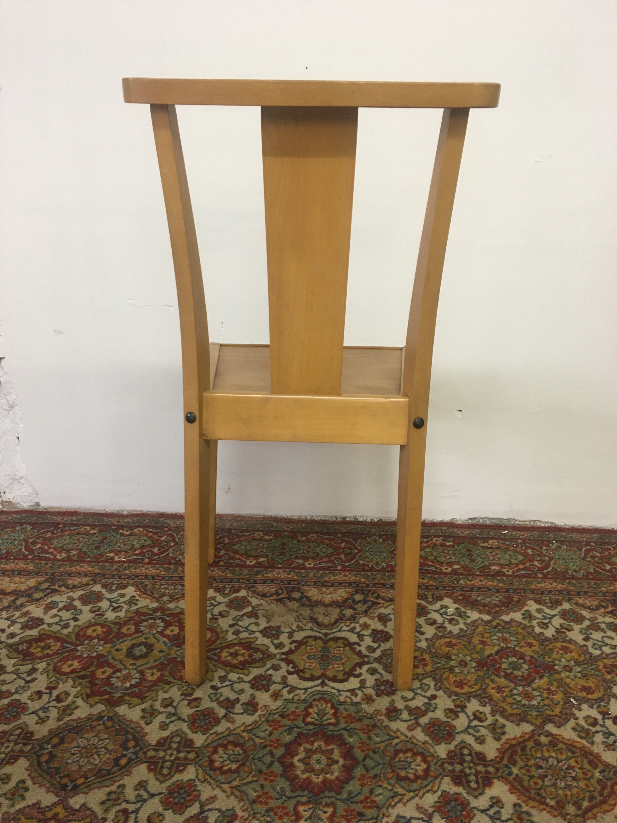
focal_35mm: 29
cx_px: 308
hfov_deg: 48.2
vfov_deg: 61.7
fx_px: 689
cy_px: 412
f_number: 2.2
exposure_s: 1/33
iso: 125
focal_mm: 4.15
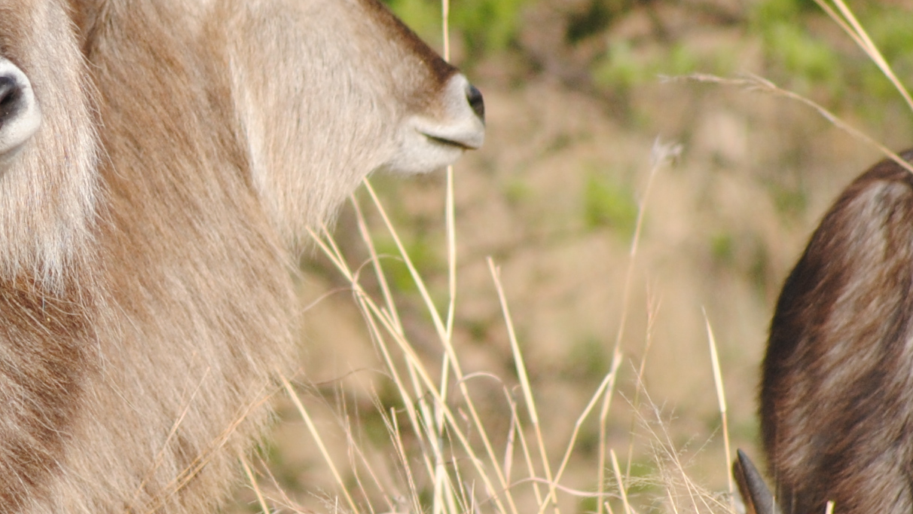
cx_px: 53
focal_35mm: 1206
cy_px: 183
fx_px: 29199
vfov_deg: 1.0
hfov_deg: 1.8
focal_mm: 240
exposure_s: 1/800
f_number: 5.3
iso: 200
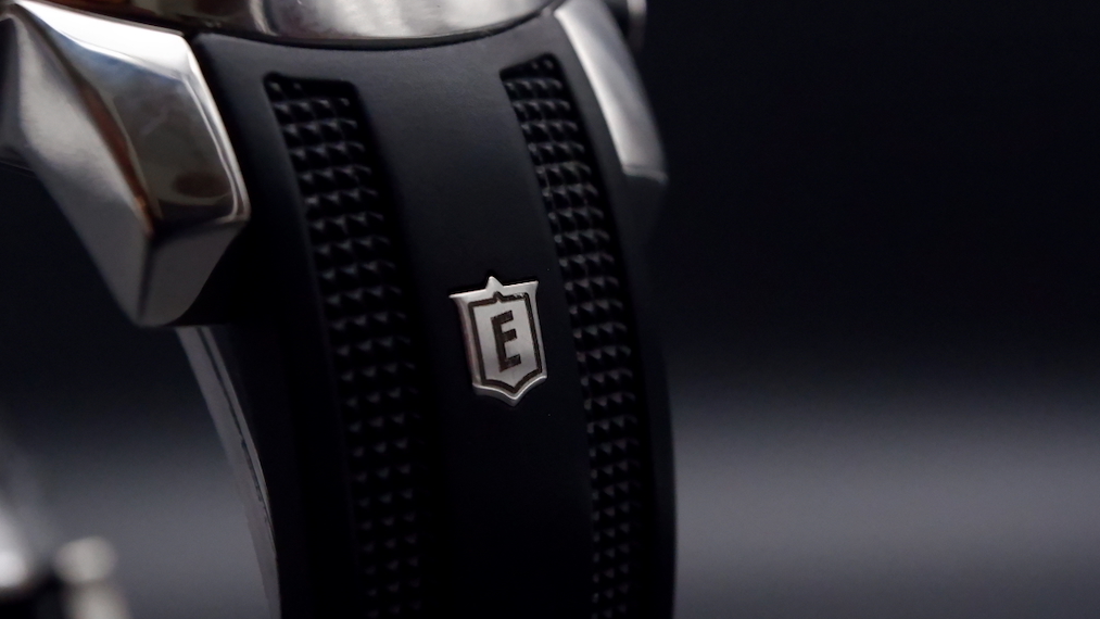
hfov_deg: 31.9
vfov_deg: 18.3
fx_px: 1925
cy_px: 345
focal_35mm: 66
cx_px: 505
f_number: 6.4
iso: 6400
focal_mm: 31.5
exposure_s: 1/4000
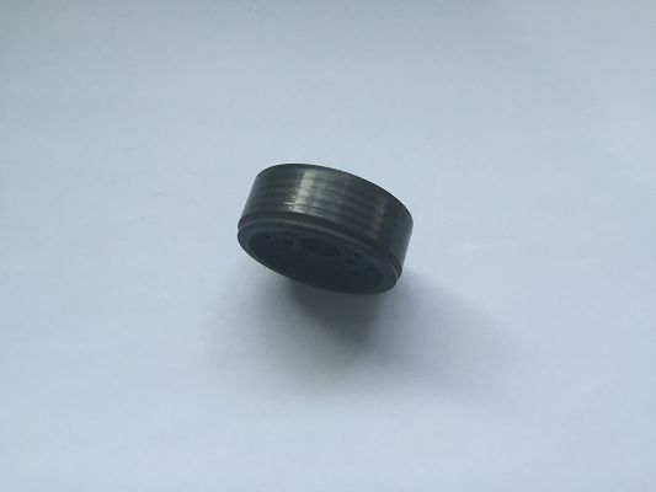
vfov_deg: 48.2
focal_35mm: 29
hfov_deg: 61.6
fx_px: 550
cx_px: 328
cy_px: 246
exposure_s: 1/40
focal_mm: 4.15
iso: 32
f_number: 2.2
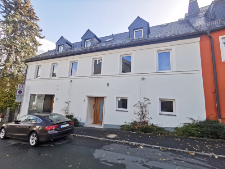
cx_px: 112
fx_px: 104
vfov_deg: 78.2
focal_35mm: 16
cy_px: 84
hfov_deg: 94.5
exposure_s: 1/214
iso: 50
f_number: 2.2
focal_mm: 2.4
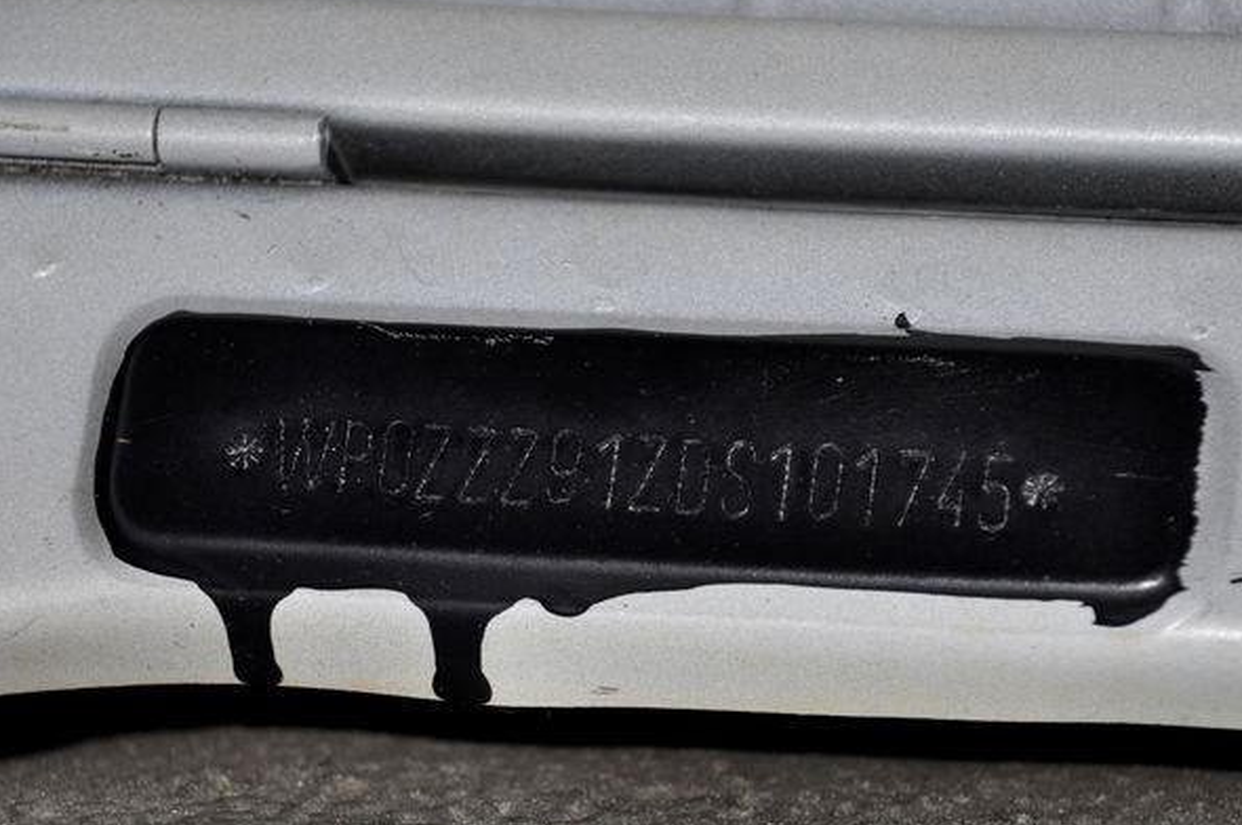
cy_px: 509
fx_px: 10430
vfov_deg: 4.5
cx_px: 638
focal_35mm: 303
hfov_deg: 6.8
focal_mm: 155
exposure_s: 1/60
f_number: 6
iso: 500
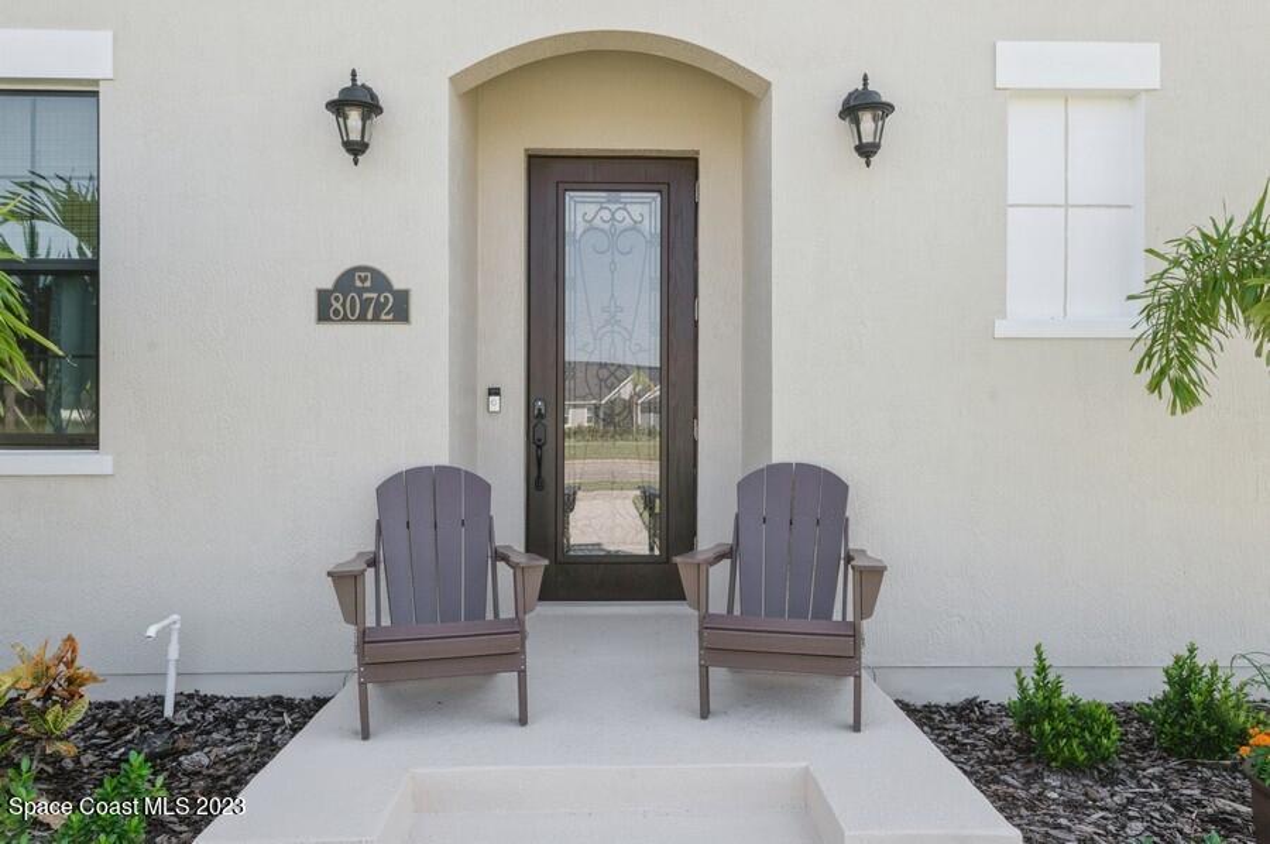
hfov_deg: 69.4
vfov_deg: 49.5
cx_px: 635
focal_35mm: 26
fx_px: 916
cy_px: 422
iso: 320
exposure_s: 1/320
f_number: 8
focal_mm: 26
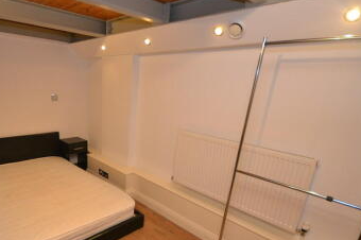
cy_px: 147
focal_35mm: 21
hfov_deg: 79.7
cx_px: 134
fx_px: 210
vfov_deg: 58.8
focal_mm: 10
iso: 640
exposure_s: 1/60
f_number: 4
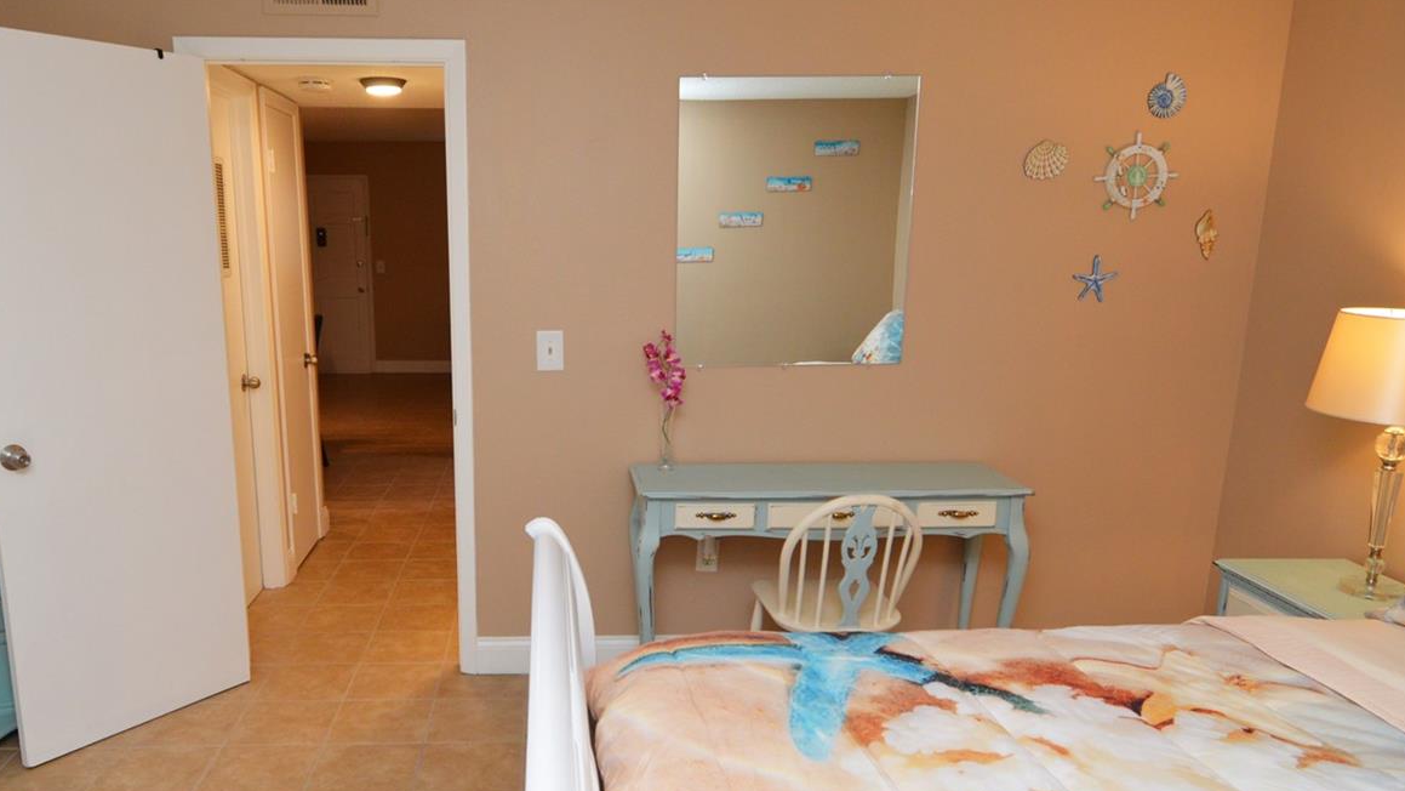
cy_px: 481
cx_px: 570
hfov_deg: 71.2
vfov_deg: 44.1
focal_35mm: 26
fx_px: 969
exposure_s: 1/60
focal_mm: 12
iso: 560
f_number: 4
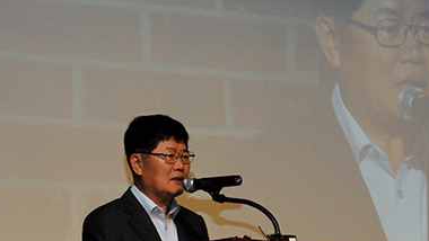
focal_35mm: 130
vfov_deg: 9.3
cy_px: 167
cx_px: 245
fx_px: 1479
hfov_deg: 16.5
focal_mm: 70
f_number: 10
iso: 3200
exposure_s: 1/60
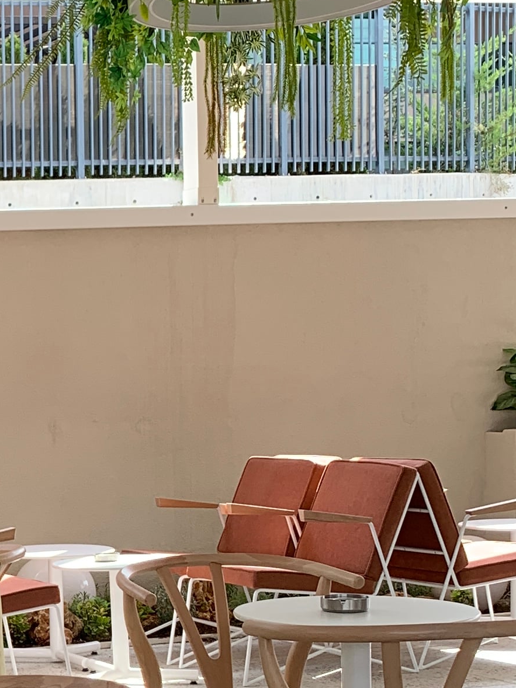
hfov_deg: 15.0
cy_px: 561
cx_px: -324
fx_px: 1770
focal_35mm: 89
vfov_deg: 21.7
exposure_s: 1/246
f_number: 1.8
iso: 25
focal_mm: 4.25
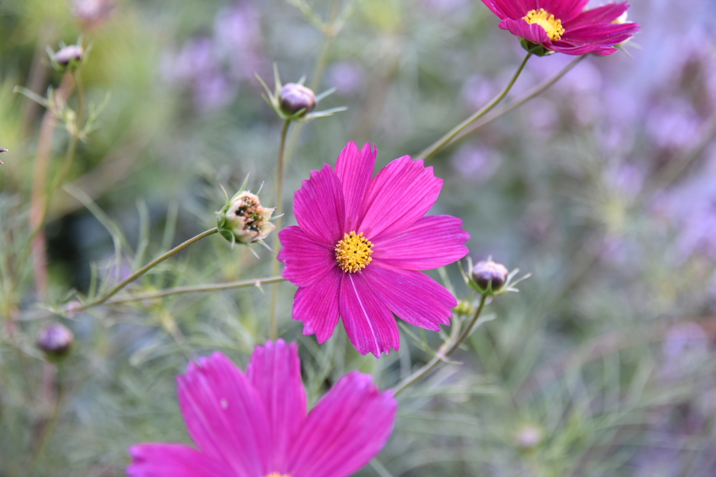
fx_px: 2089
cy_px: 238
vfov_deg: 13.0
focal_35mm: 105
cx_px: 358
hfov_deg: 19.5
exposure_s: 1/250
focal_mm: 105
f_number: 5.3
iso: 1000
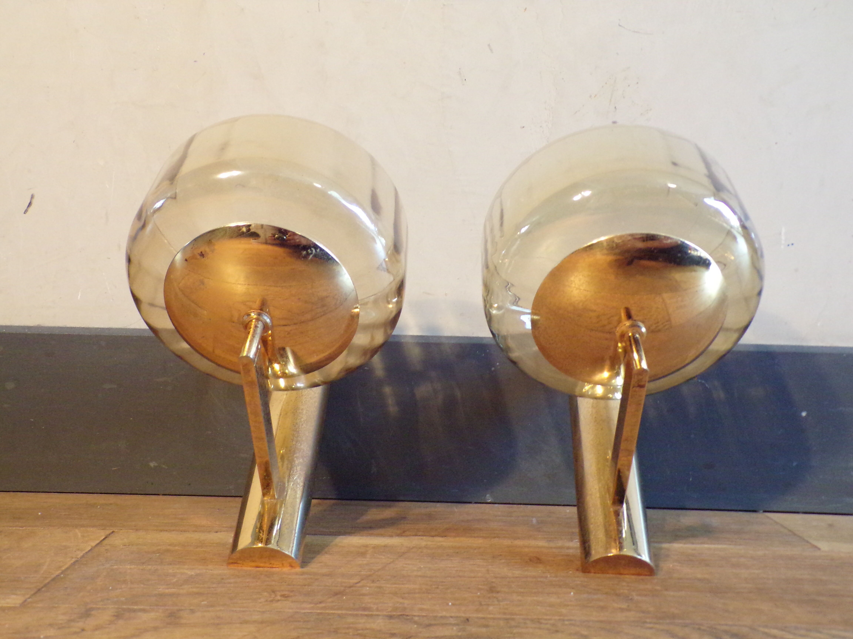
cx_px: 426
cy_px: 320
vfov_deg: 44.2
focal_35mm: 32
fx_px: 789
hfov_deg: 56.8
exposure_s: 1/17
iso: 556
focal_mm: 5.8
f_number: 3.2
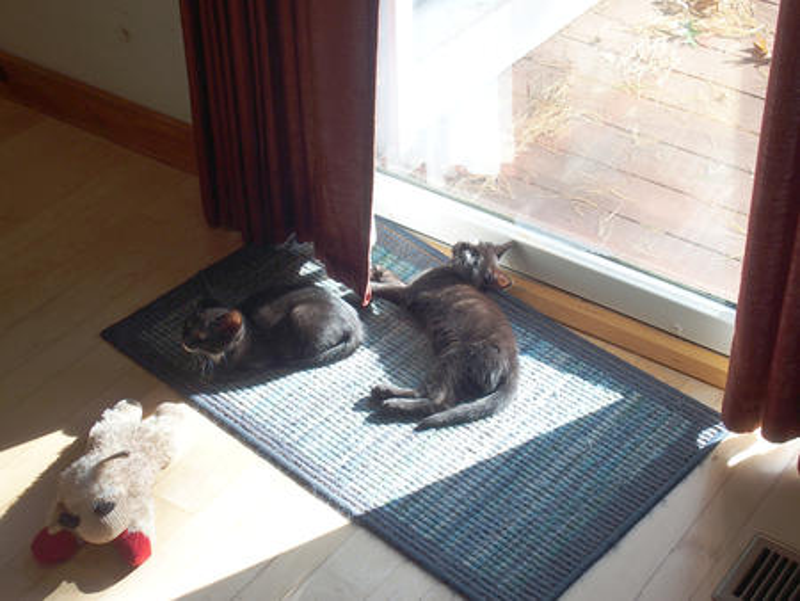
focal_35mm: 57
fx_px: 1318
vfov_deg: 25.7
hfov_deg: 33.8
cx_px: 400
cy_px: 300
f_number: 3.2
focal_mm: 12
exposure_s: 1/125
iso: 100
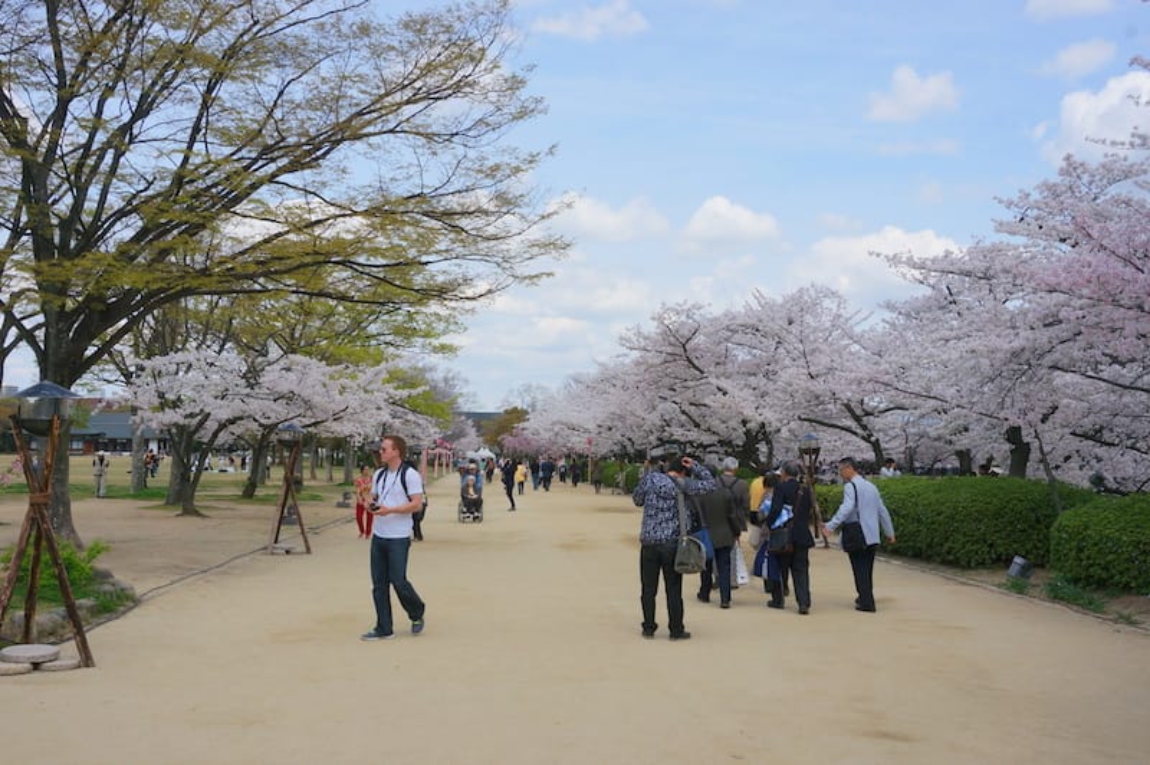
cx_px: 575
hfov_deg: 55.1
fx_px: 1101
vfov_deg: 38.3
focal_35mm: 34
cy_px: 382
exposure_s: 1/160
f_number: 13
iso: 100
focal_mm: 23
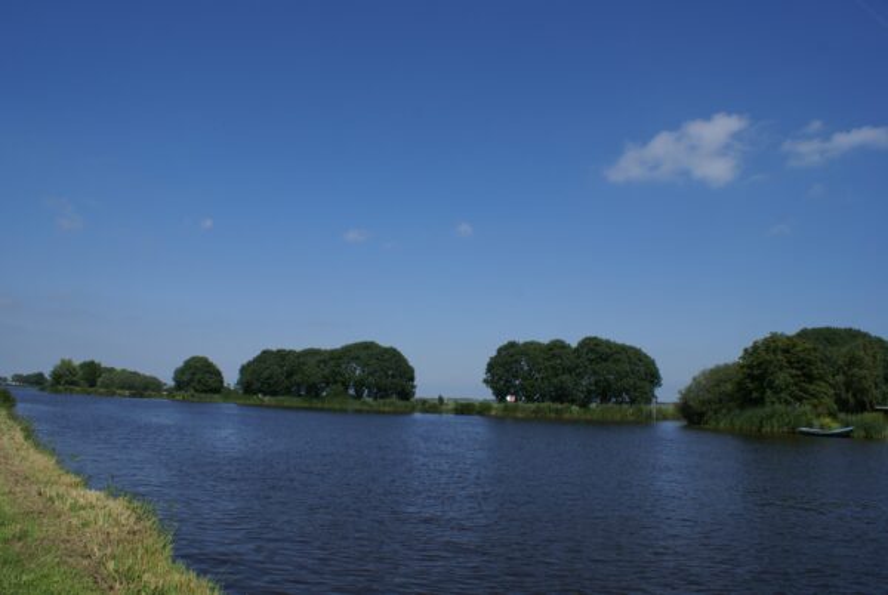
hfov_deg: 67.3
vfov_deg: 48.1
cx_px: 444
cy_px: 298
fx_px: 667
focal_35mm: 27
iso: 100
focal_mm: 18
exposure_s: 1/320
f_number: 10
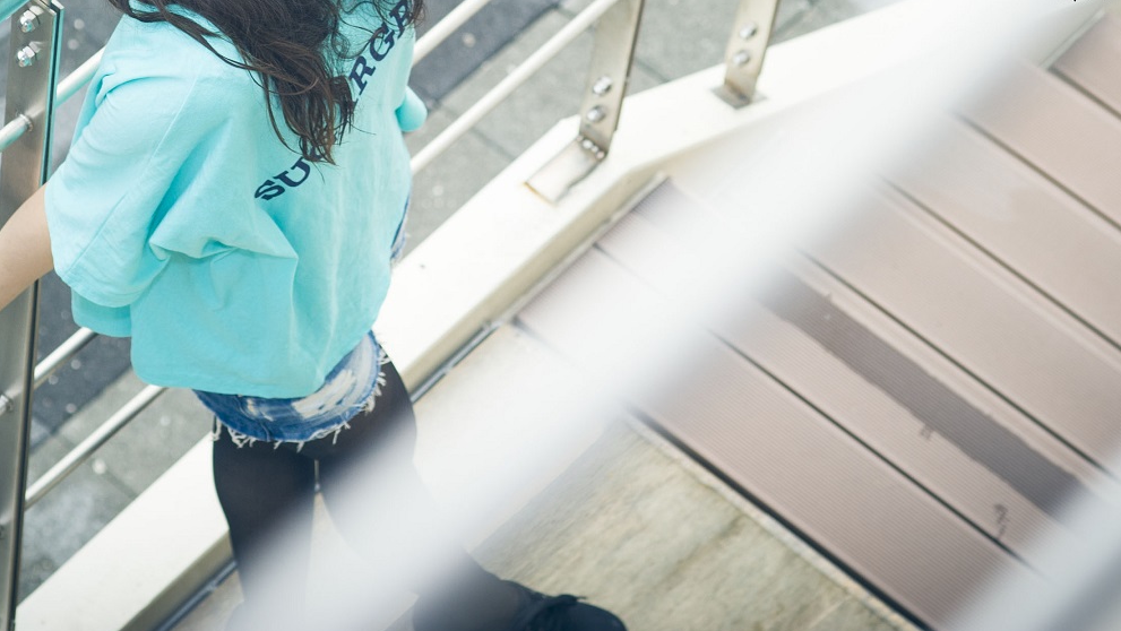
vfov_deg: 7.0
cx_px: 448
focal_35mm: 172
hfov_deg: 12.5
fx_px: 5114
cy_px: -80
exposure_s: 1/80
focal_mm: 85
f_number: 5.6
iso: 250
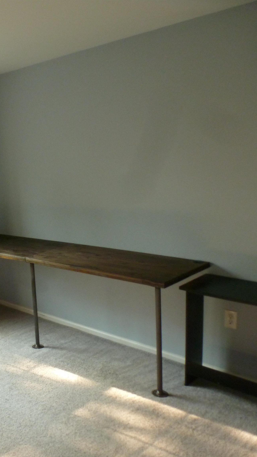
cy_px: 229
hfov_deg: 30.8
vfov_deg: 56.6
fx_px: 424
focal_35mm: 35
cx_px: -11
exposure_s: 1/60
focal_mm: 4.3
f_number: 3.3
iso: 320
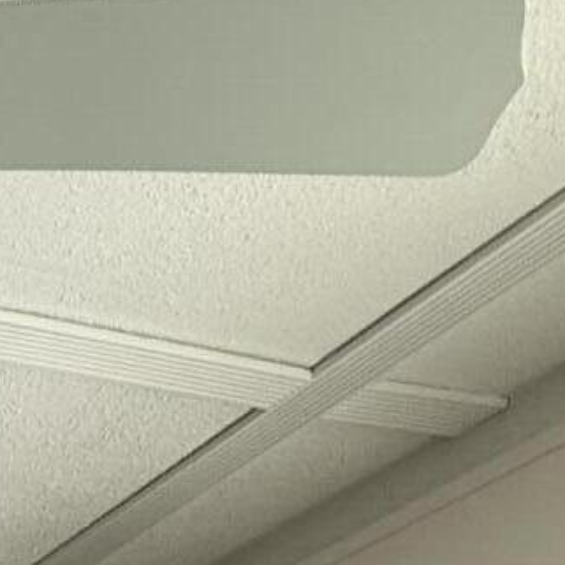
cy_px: 1413
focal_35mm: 77
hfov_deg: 19.1
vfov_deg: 14.0
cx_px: -331
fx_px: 1422
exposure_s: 1/99
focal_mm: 2.22
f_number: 2.2
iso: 200
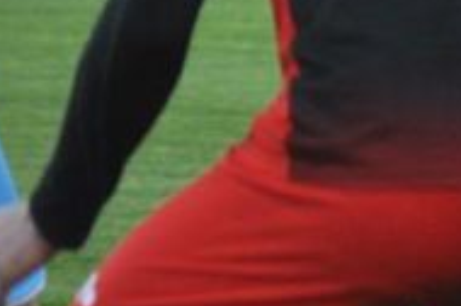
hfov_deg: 1.5
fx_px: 17050
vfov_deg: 1.0
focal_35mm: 1334
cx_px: -262
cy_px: -279
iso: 800
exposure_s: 1/640
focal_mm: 165
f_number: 5.3
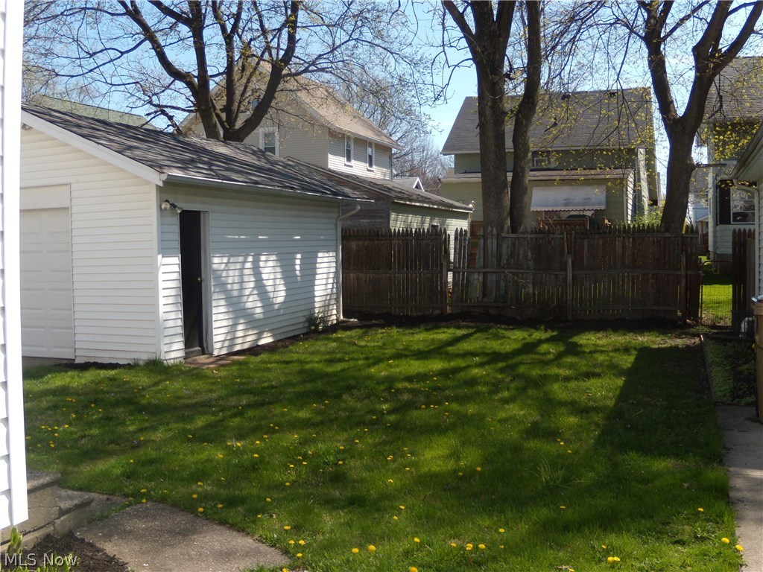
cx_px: 382
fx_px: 794
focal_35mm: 36
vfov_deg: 39.7
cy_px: 286
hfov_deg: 51.4
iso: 80
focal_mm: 6.4
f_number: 3.6
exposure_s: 1/500
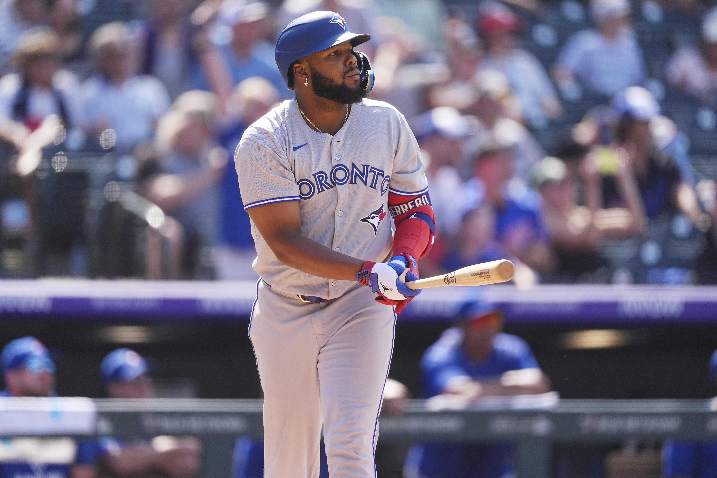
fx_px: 11949
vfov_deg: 2.3
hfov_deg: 3.4
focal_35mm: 600
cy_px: 239
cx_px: 358
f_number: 4
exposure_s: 1/1600
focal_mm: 600
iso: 400
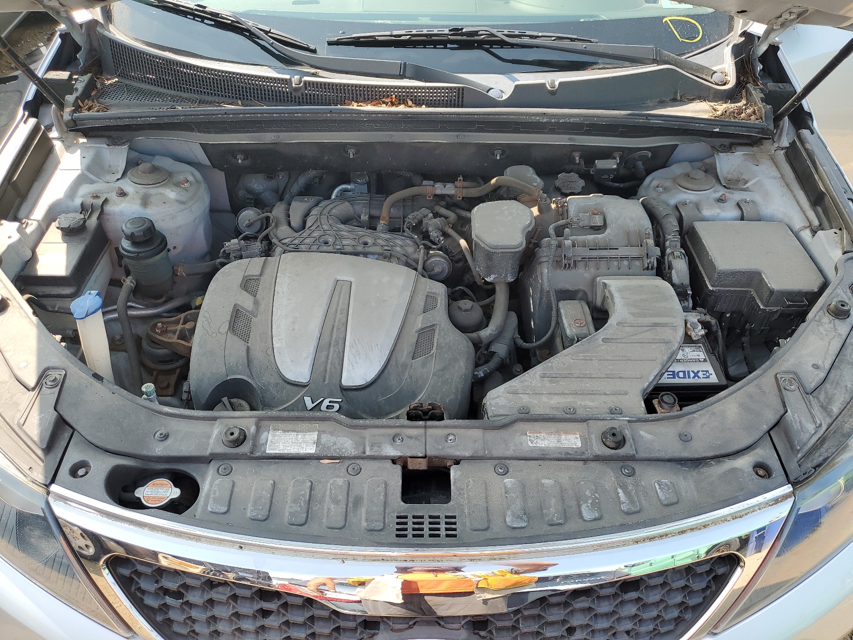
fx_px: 641
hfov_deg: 67.3
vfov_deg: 53.1
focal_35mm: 26
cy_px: 320
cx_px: 426
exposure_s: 1/588
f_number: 1.5
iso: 50
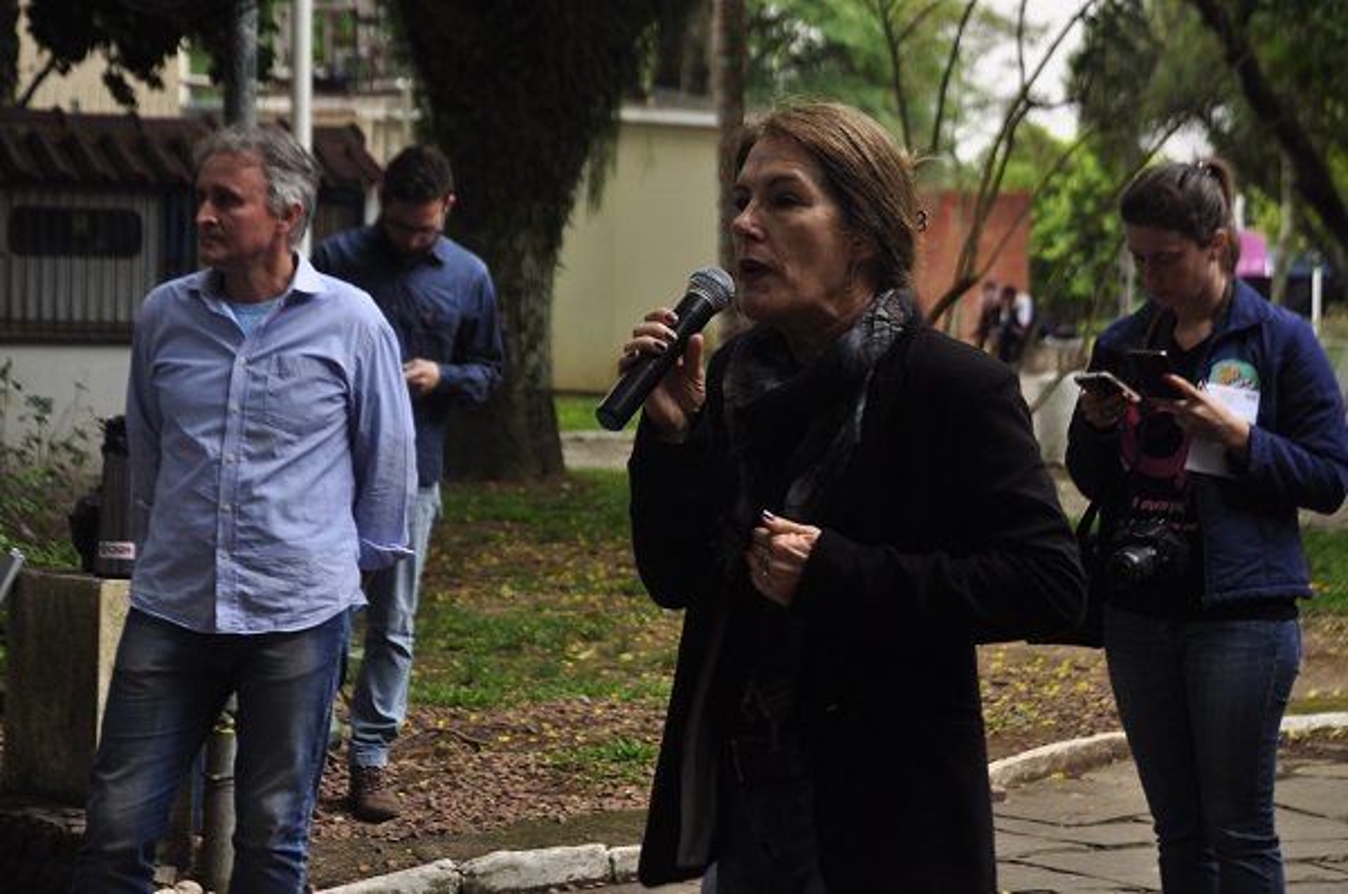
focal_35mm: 112
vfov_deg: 12.1
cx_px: 674
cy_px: 447
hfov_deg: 18.2
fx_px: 4206
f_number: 5.3
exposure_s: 1/250
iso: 720
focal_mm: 75
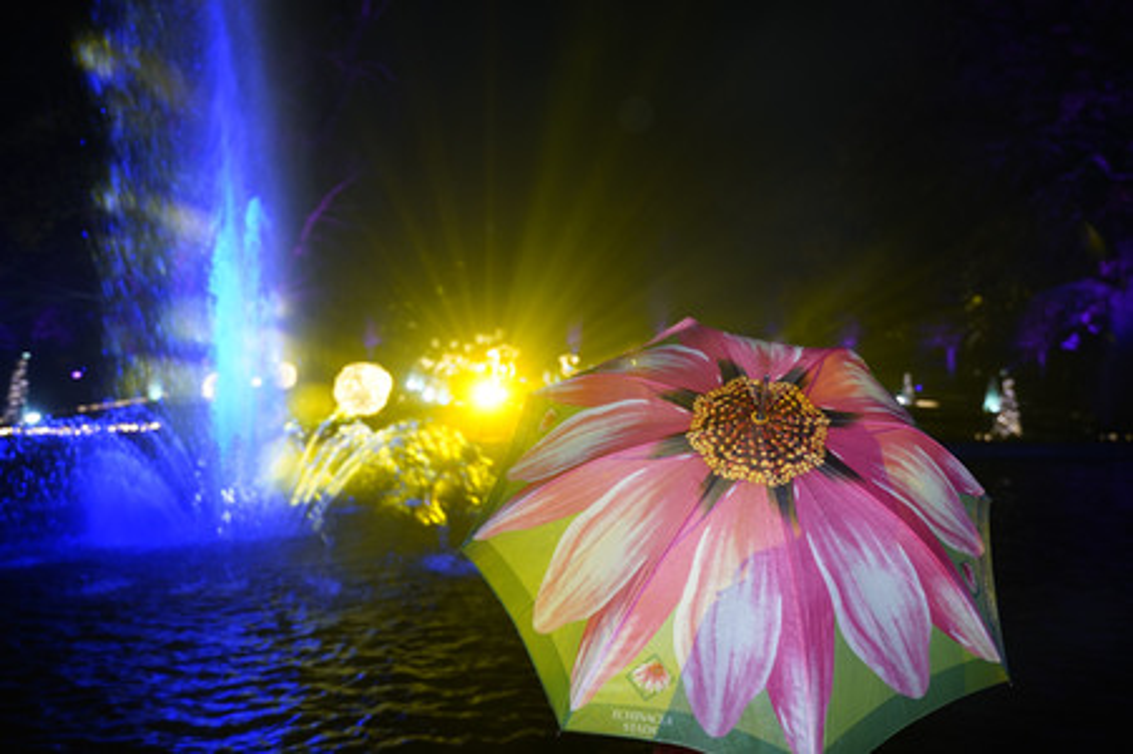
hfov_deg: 58.8
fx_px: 1006
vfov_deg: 41.1
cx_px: 566
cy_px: 377
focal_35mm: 32
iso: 1600
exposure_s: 1/60
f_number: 2.8
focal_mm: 32
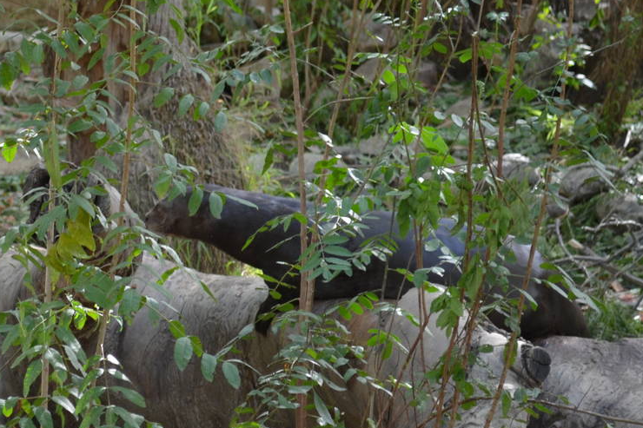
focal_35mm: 178
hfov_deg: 11.4
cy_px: 179
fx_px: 3180
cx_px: -36
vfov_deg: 7.7
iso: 560
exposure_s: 1/60
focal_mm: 55
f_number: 5.6
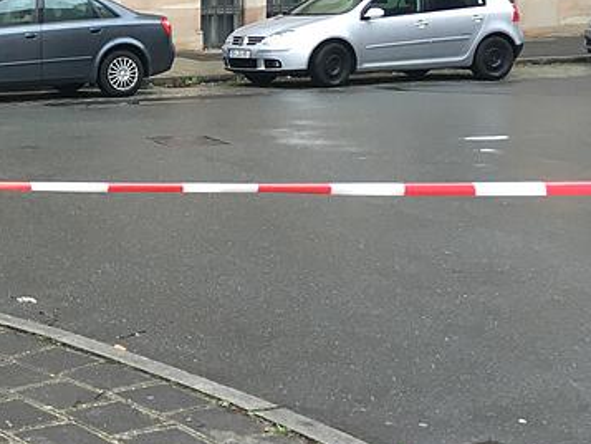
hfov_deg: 22.5
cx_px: -164
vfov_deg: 18.8
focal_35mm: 78
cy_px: 109
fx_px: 1332
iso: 25
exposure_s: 1/33
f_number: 2.2
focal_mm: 4.15
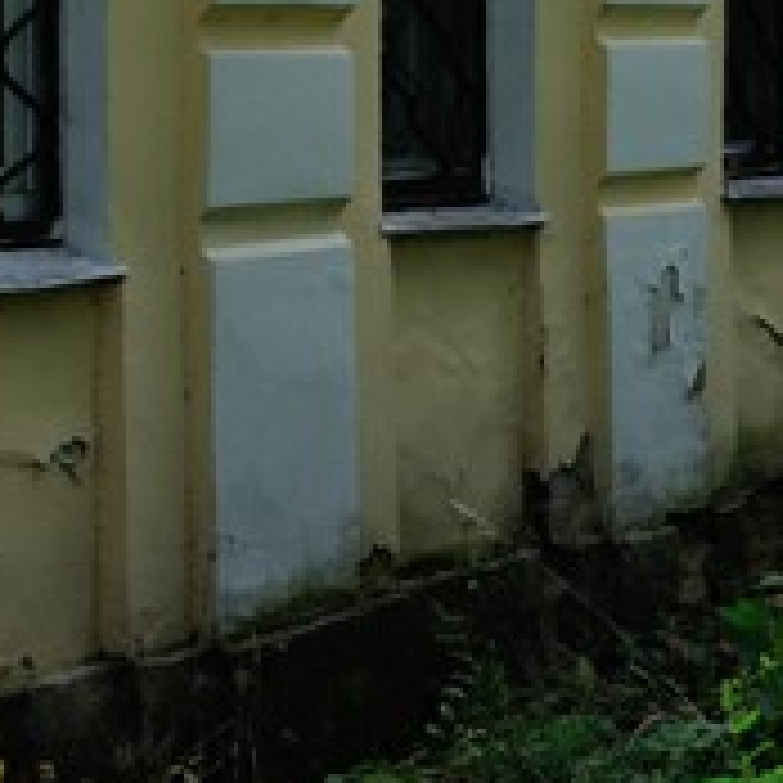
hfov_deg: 10.8
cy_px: 106
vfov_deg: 11.0
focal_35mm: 158
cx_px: 1022
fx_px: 4043
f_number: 10
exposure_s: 1/200
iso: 200
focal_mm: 24
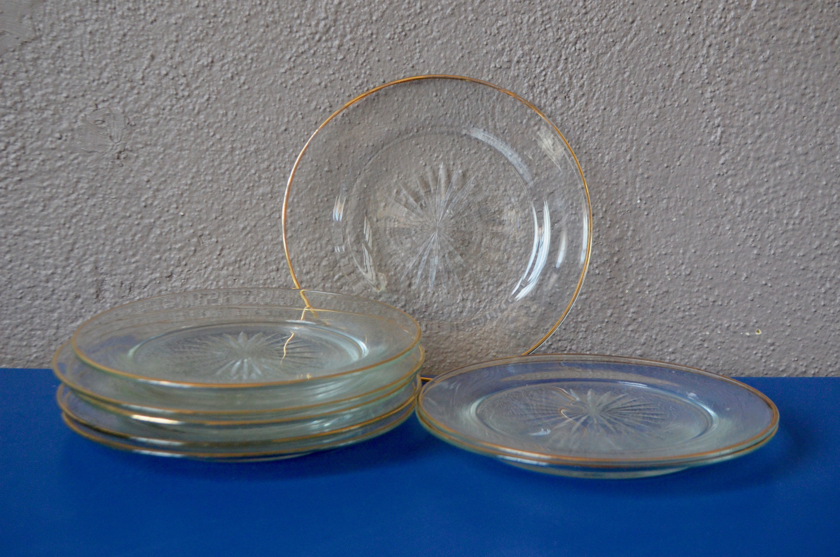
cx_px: 420
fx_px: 1188
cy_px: 278
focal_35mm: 51
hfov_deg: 39.0
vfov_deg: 26.4
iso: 1250
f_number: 5.6
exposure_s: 1/125
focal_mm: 34
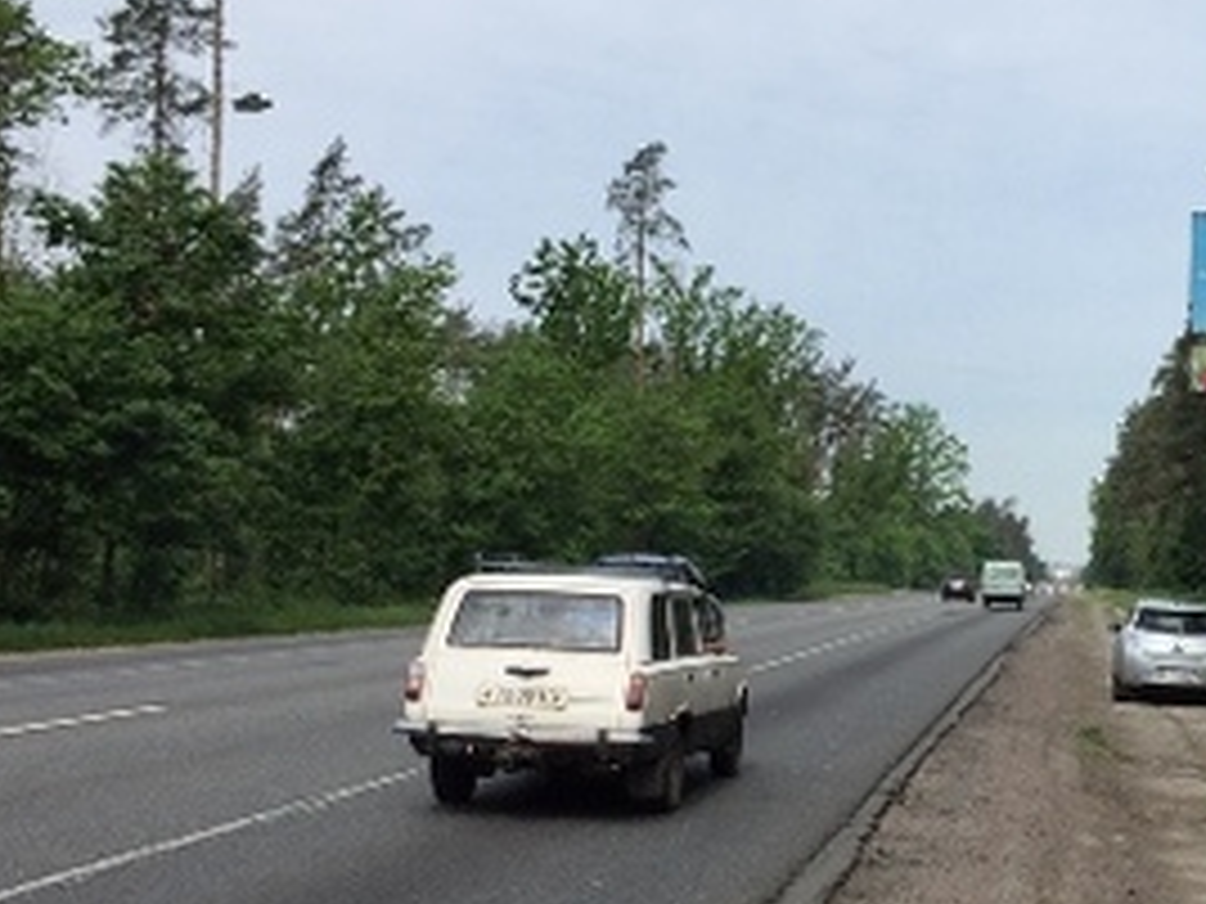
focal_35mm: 60
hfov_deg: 31.2
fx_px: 2090
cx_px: 992
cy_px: 607
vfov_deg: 24.3
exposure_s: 1/2326
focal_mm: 4.15
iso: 32
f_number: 2.2
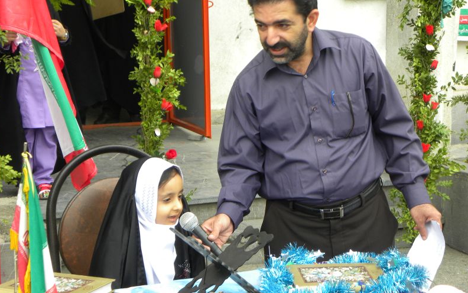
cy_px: 139
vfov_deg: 14.4
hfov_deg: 22.8
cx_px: 232
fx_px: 1161
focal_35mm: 91
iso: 99
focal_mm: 15.1
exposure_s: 1/61.1
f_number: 4
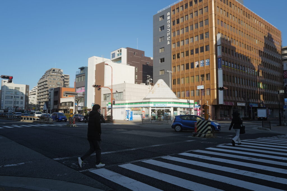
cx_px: 144
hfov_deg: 65.5
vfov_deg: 46.4
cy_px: 96
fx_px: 223
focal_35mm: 28
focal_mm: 28
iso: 100
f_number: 5
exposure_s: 1/500
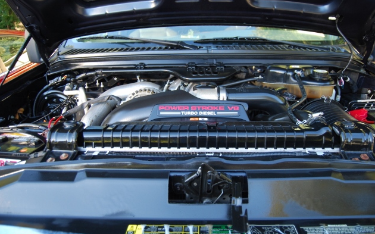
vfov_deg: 44.4
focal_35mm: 28
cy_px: 108
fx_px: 286
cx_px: 189
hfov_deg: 66.5
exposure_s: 1/50
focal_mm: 18
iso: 200
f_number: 3.5
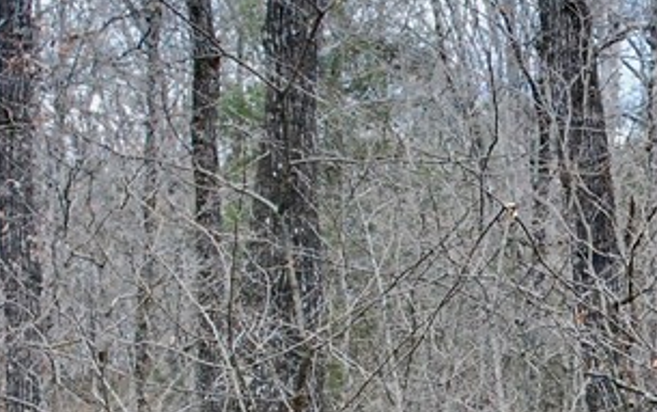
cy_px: 449
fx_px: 2723
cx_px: 932
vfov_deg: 8.6
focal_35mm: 152
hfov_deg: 13.1
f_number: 11
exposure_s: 1/400
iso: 2000
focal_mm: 28
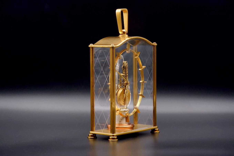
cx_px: 117
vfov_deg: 13.0
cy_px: 78
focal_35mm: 105
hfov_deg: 19.5
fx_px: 682
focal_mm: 70.5
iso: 6400
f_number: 4.5
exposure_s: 1/4000
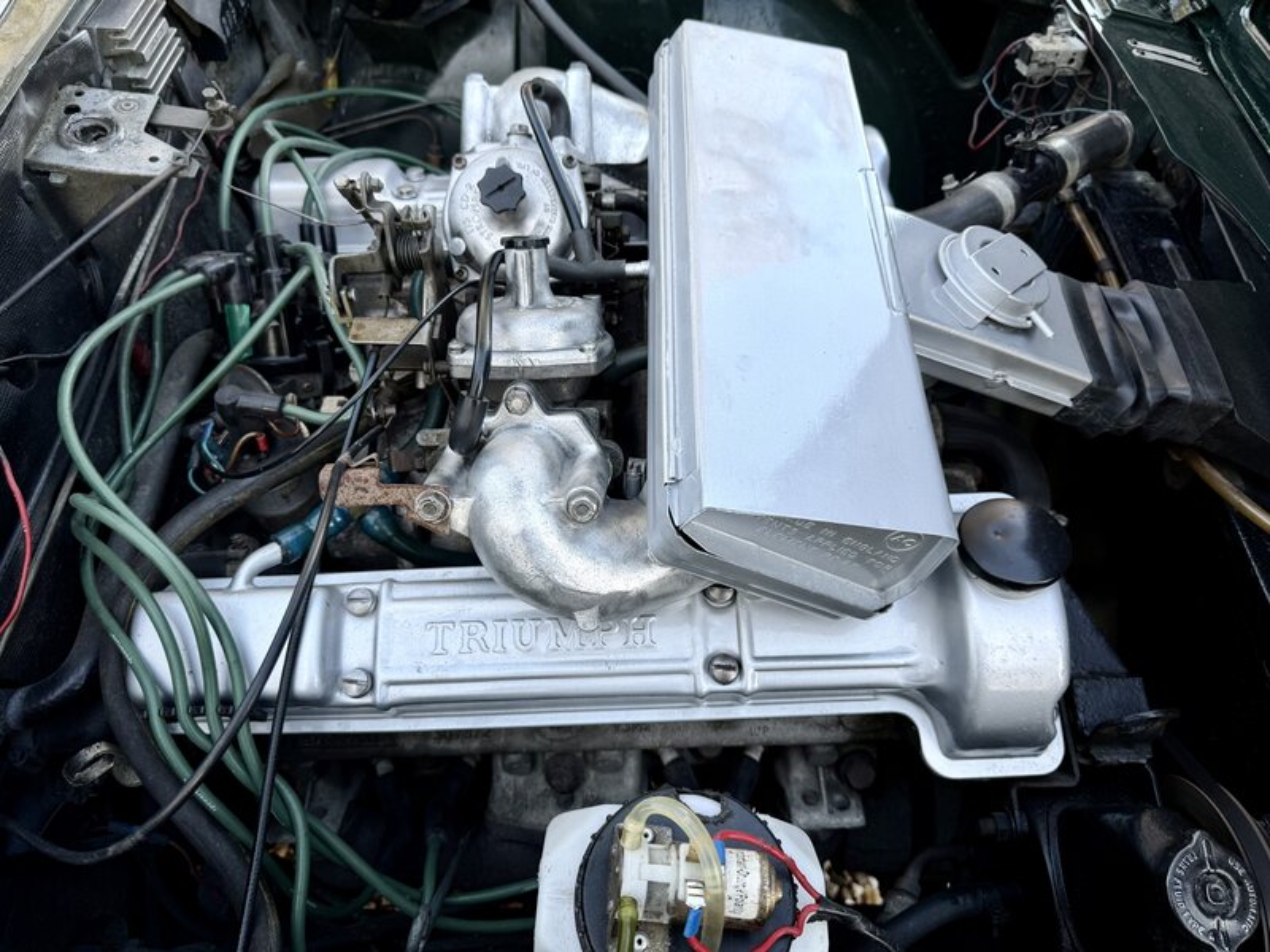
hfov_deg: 71.6
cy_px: 476
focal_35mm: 24
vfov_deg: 56.8
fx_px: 881
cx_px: 635
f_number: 1.78
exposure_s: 1/198
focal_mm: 6.76
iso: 64
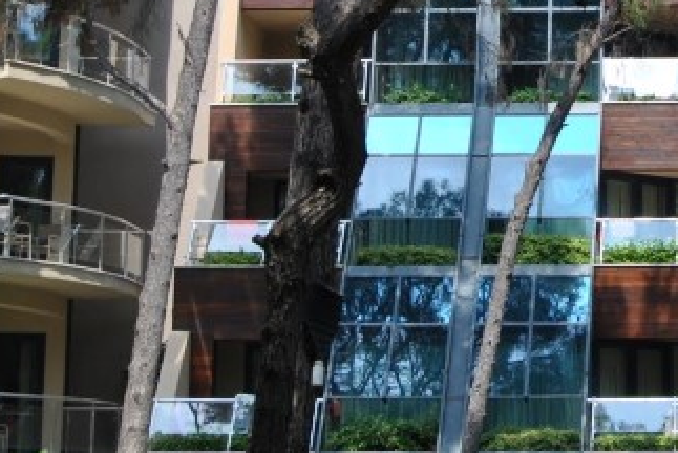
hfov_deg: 15.6
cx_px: 713
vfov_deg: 10.7
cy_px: 34
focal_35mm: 128
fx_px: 2413
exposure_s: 1/200
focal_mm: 24
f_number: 7.1
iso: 100
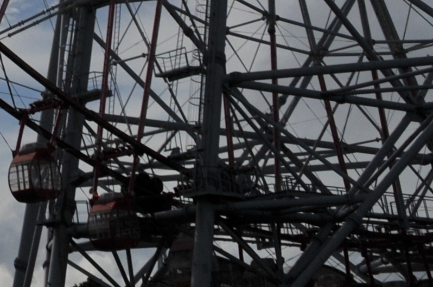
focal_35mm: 129
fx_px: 1550
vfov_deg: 9.5
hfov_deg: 13.8
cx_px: -397
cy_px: -399
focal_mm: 16
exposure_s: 1/6400
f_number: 5.6
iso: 200
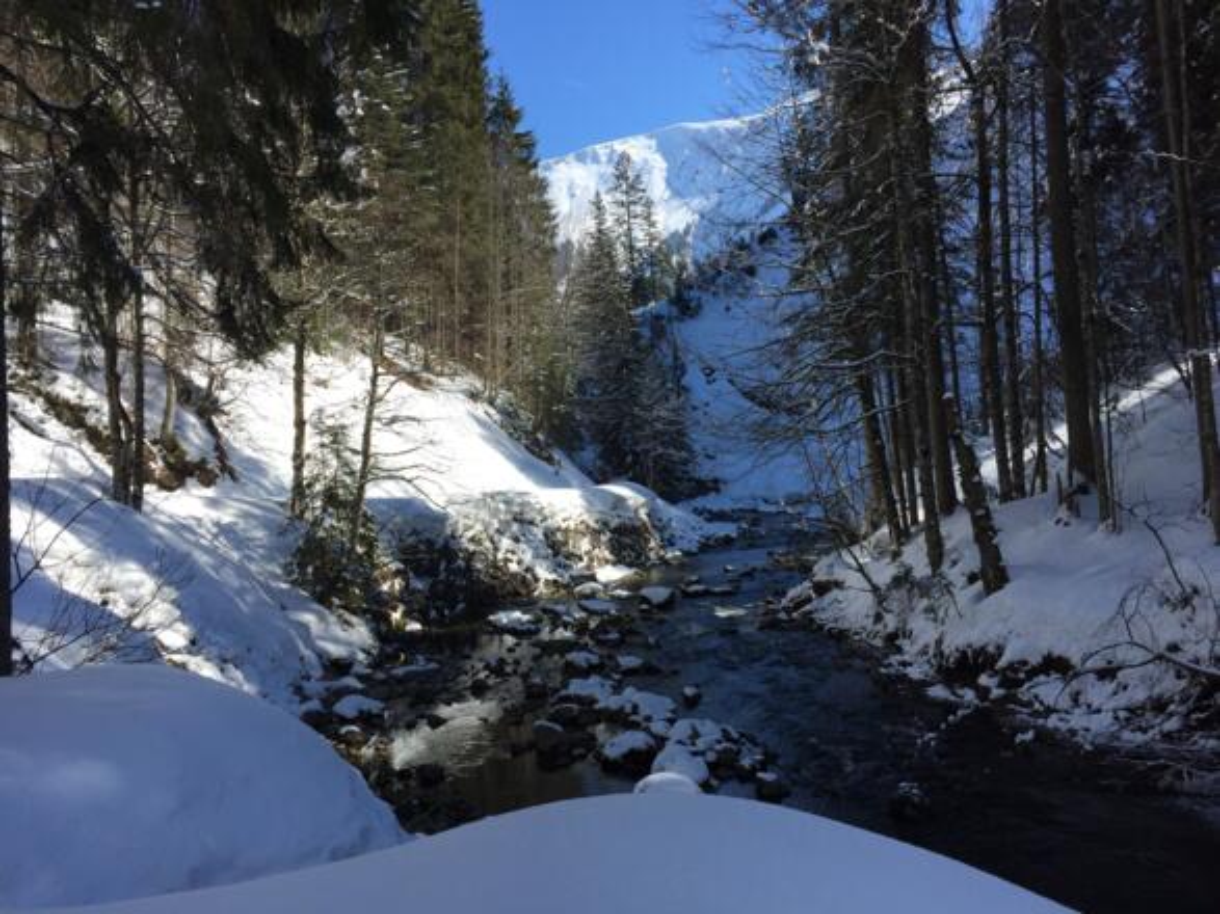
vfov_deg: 48.2
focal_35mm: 29
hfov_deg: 61.7
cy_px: 457
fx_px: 1022
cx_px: 610
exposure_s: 1/1721
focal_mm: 4.15
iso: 32
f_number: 2.2
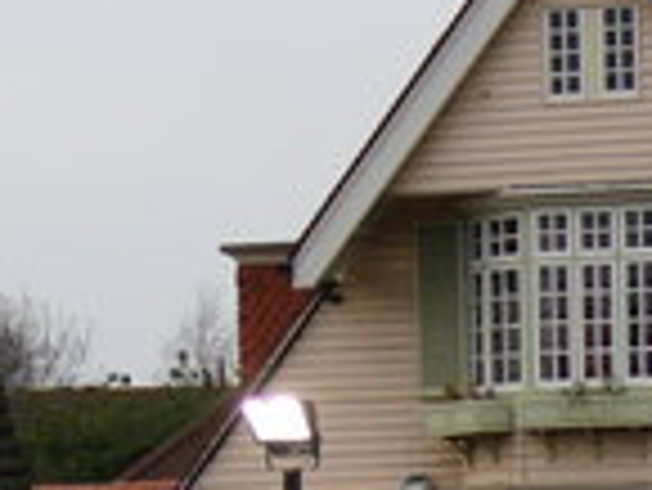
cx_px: 648
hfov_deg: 7.4
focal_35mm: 265
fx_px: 4995
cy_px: 436
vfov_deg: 5.6
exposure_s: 1/100
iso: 80
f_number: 3.1
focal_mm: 9.9
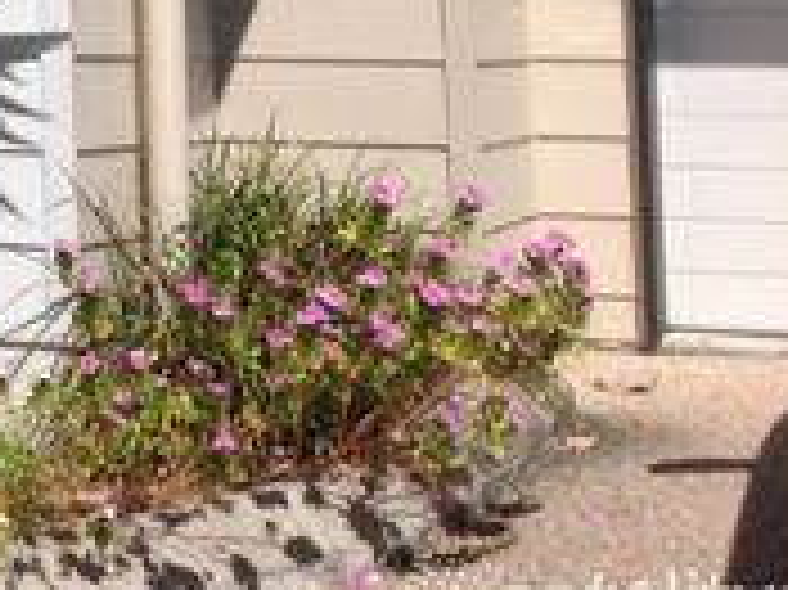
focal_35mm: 128
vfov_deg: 11.0
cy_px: -342
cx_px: -567
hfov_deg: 13.9
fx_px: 2912
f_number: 2.4
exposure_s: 1/2747
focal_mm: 4.28
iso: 64
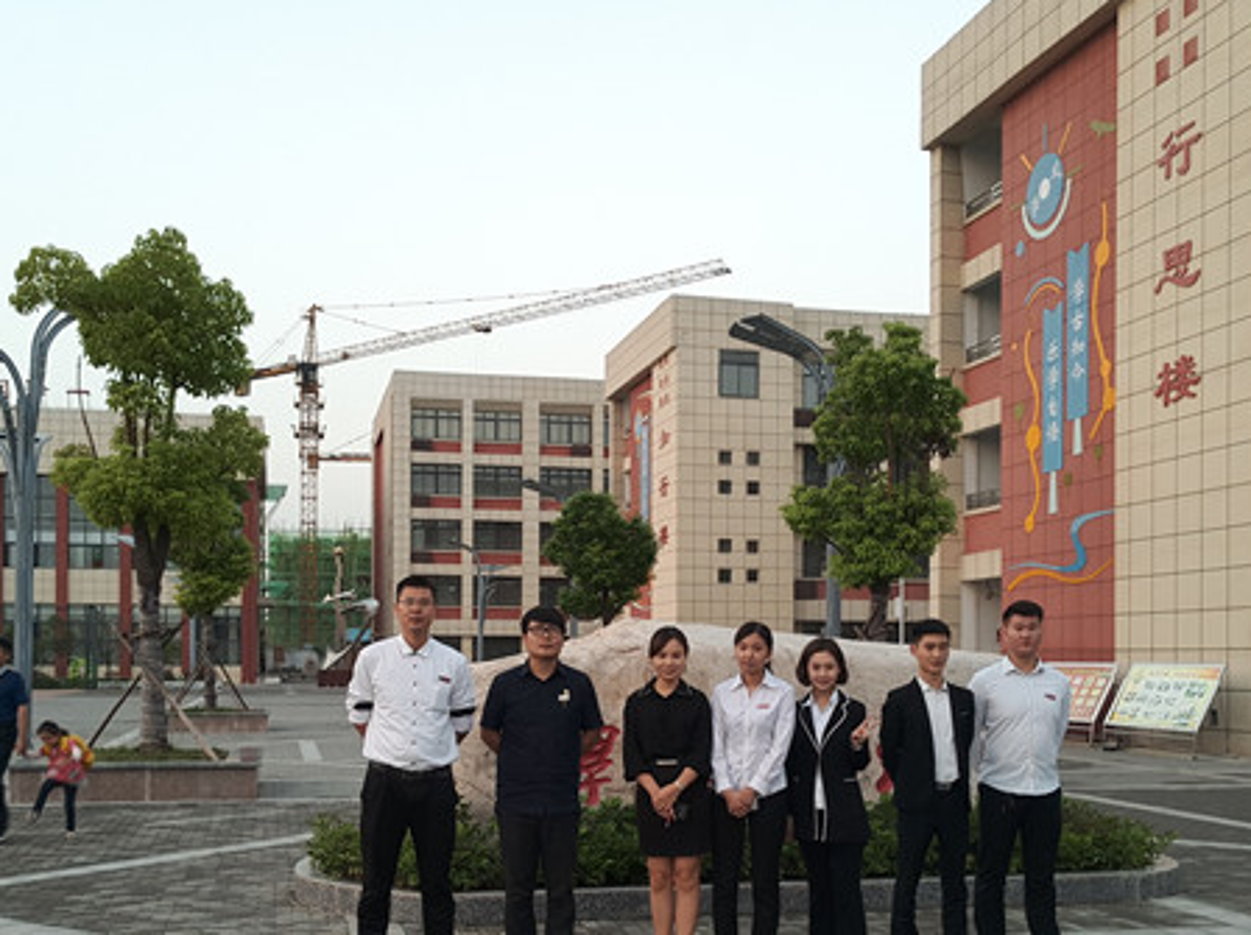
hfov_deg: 42.1
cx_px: 609
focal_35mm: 45
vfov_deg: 31.8
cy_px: 654
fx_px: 1625
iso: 50
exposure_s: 1/33
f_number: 2
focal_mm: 3.75
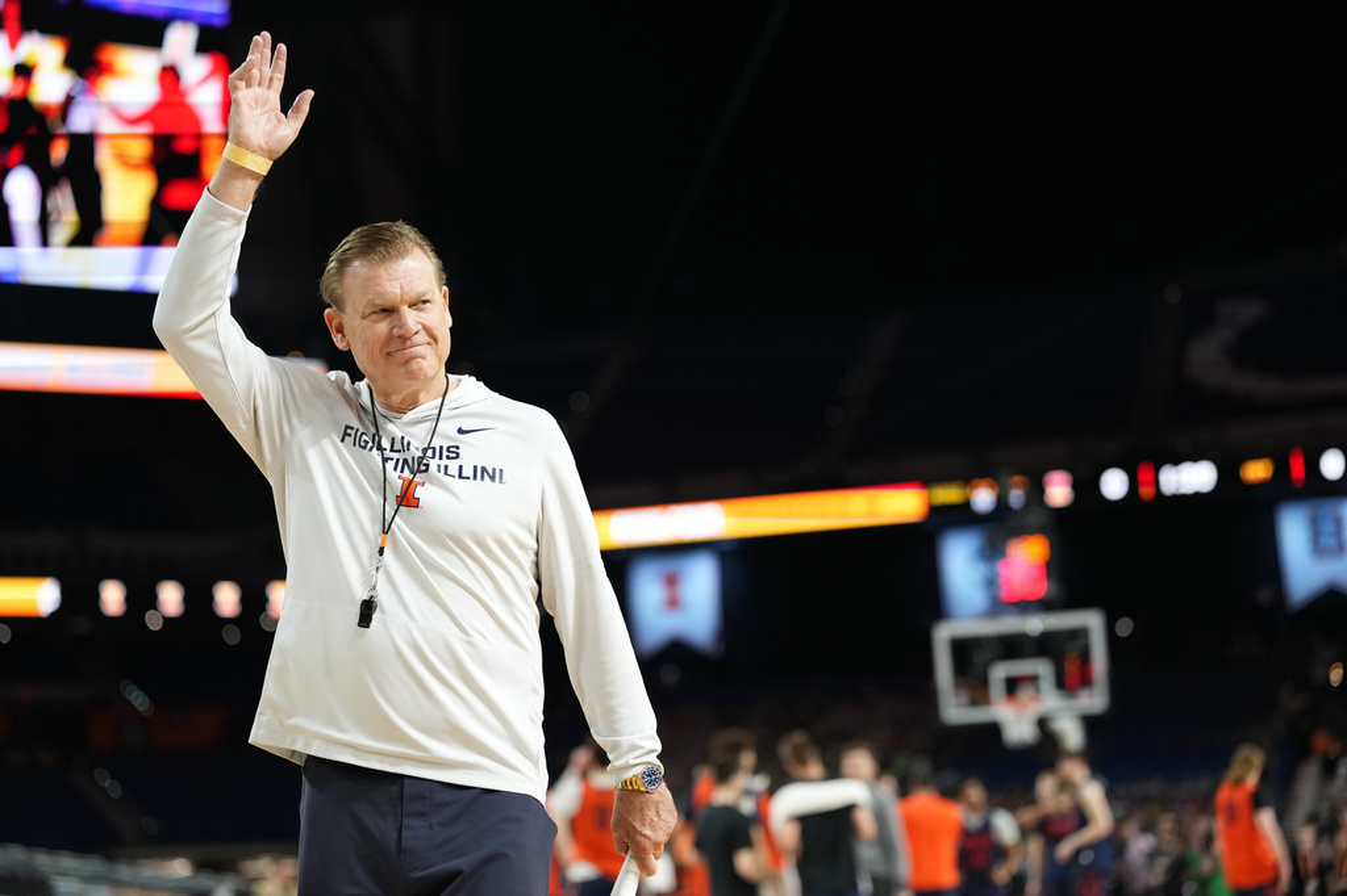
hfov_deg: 29.7
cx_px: 674
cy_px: 448
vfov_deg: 20.0
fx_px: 2543
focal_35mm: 68
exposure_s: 1/2000
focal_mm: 68
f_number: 2
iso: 2000
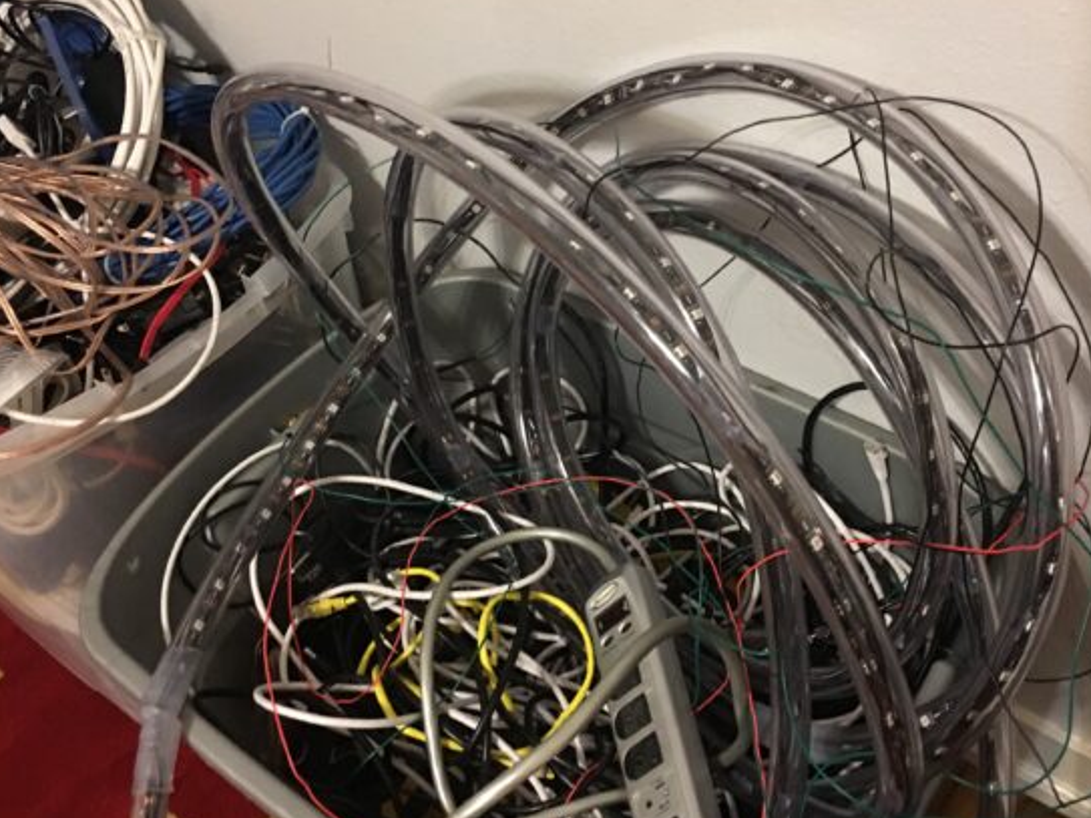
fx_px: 1292
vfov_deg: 35.1
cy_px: 362
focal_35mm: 41
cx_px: 637
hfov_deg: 45.6
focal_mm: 4.15
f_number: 2.2
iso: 125
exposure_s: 1/4
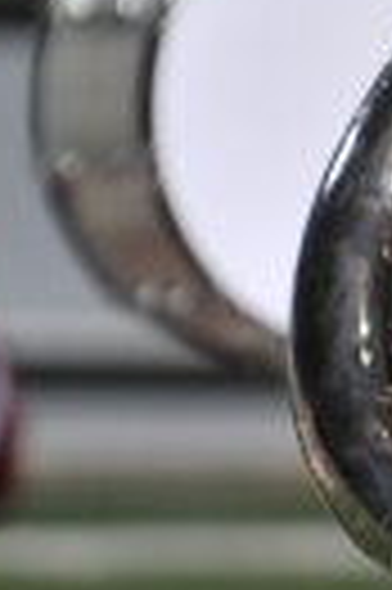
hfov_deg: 1.0
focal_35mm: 1371
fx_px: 22451
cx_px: 836
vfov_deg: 1.5
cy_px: 203
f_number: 2.8
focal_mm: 200
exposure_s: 1/500
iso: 800
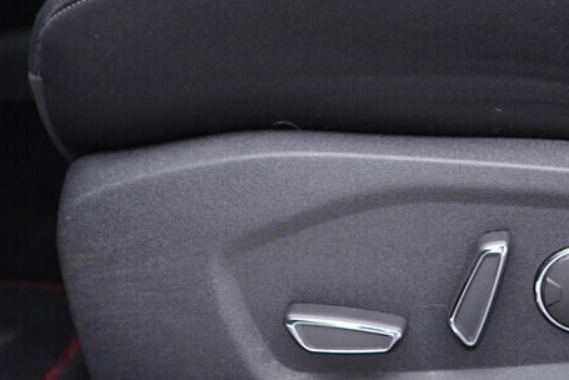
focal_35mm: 81
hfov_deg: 24.6
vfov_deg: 16.8
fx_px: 1281
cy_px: 91
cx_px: 454
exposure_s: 1/40
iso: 250
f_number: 2.8
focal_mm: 24
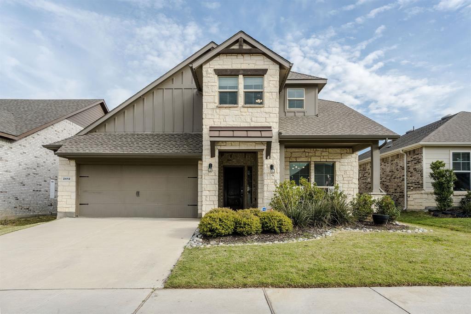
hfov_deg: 73.8
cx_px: 236
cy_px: 157
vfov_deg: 53.1
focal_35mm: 24
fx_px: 314
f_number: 11
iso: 640
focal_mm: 24
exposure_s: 1/320
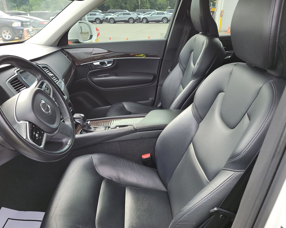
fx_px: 220
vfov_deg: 54.9
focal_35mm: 26
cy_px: 117
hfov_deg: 66.0
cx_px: 136
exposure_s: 1/119
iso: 98
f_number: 1.8
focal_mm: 6.7
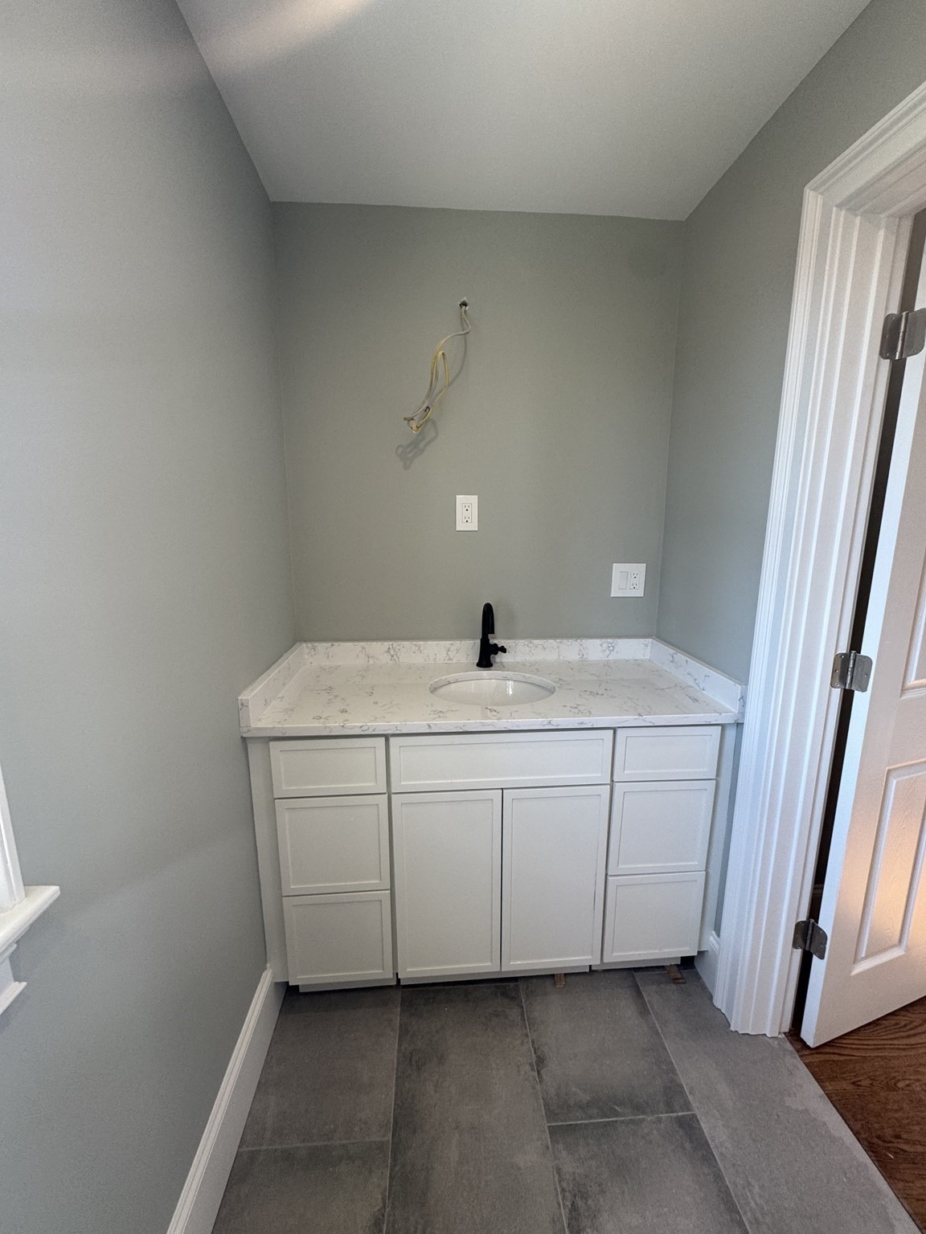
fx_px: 499
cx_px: 463
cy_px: 617
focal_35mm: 14
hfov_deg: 85.7
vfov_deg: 102.1
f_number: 2.2
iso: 100
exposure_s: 1/99
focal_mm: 2.22
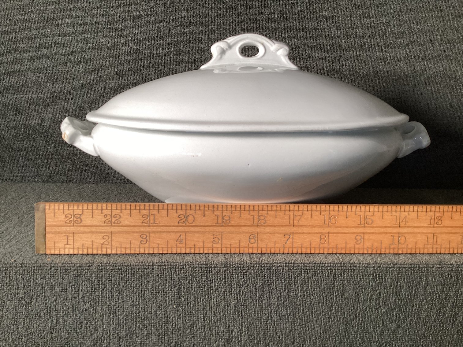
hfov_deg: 58.3
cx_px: 232
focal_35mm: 31
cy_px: 174
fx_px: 415
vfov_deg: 45.4
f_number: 2.4
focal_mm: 3.3
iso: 100
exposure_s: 1/100
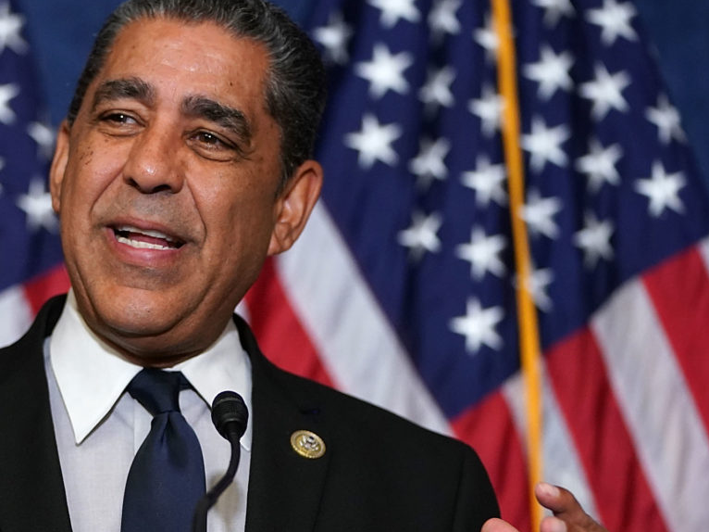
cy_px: 375
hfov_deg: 8.7
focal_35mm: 227
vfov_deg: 6.5
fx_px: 4648
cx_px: 133
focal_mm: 113
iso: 3200
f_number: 2.8
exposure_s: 1/500
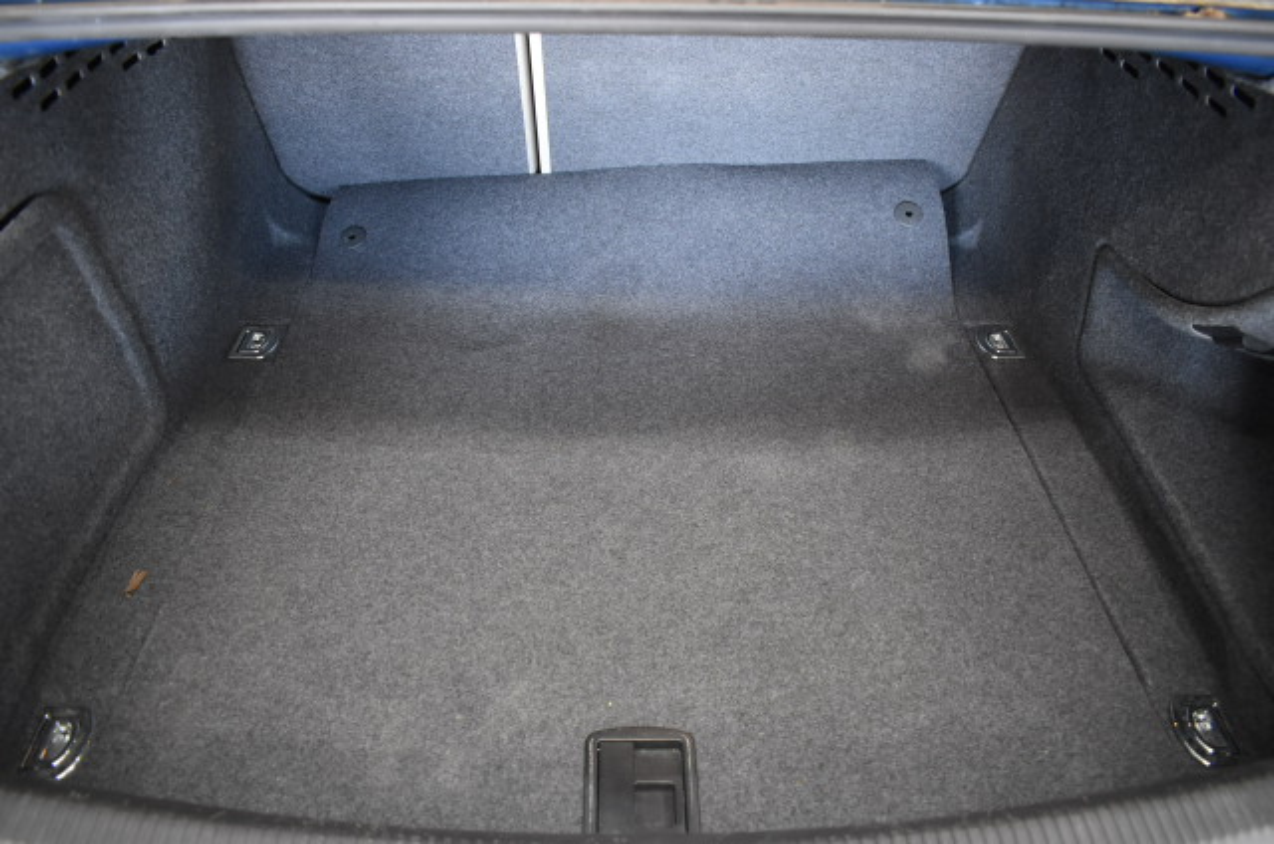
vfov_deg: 47.7
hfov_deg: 67.5
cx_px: 637
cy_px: 422
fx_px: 954
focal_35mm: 27
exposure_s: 1/60
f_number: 3.5
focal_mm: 18
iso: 1600
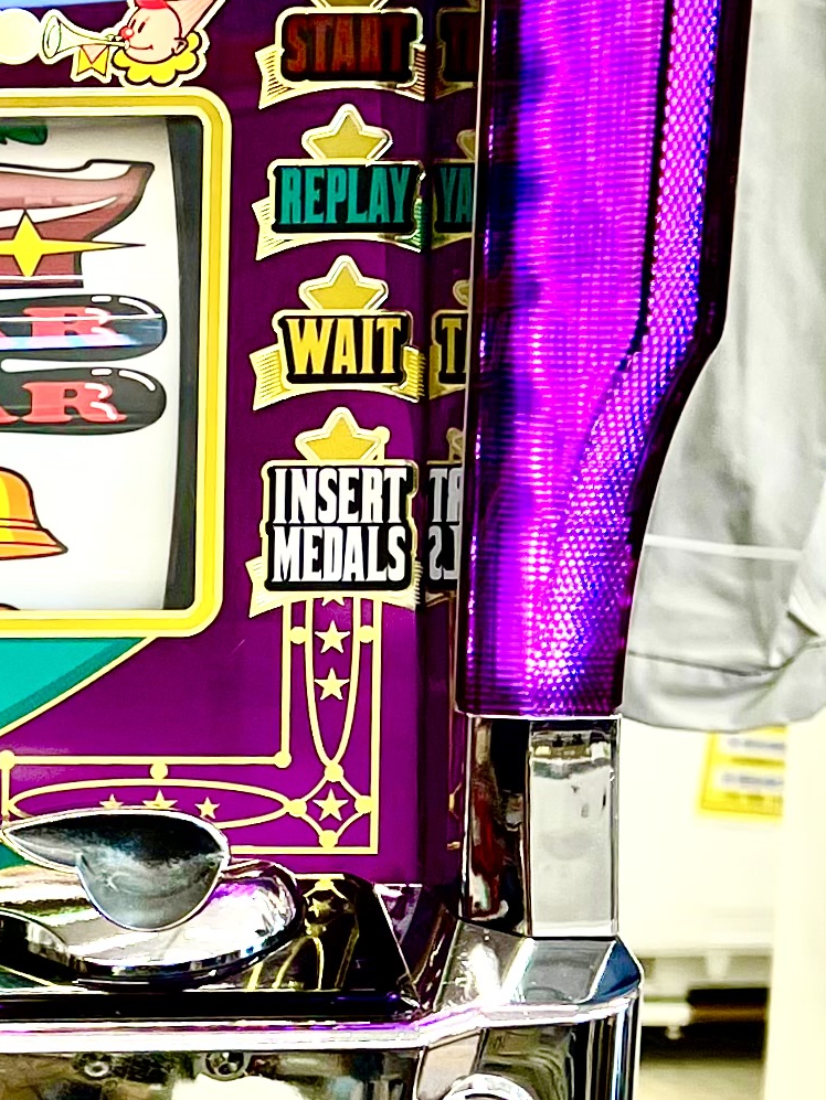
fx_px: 3213
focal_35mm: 101
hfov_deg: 13.6
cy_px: 745
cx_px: -475
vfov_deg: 19.4
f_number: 1.5
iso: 64
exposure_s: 1/121
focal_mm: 5.7
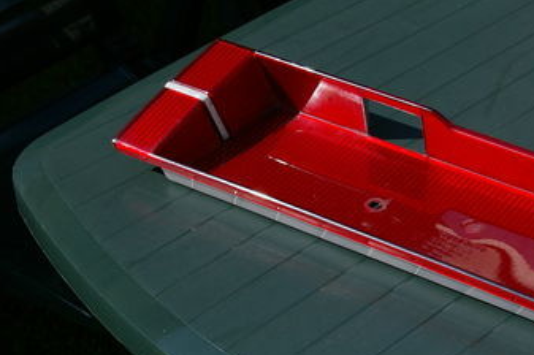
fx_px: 1378
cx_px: 480
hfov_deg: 21.4
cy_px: 233
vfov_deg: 14.7
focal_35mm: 93
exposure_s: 1/750
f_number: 8
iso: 400
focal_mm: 33
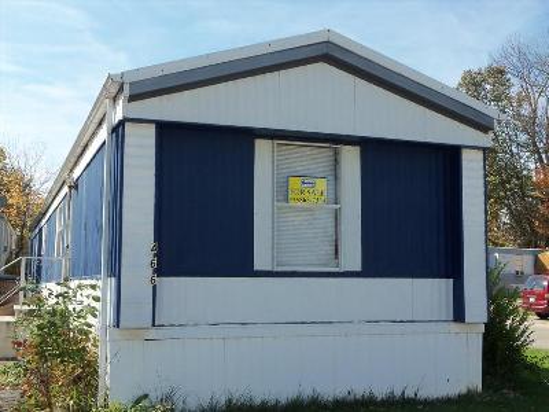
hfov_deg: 39.7
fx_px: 761
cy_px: 206
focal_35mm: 48
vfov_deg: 30.3
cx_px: 274
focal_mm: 8.7
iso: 64
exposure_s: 1/500
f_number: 3.8
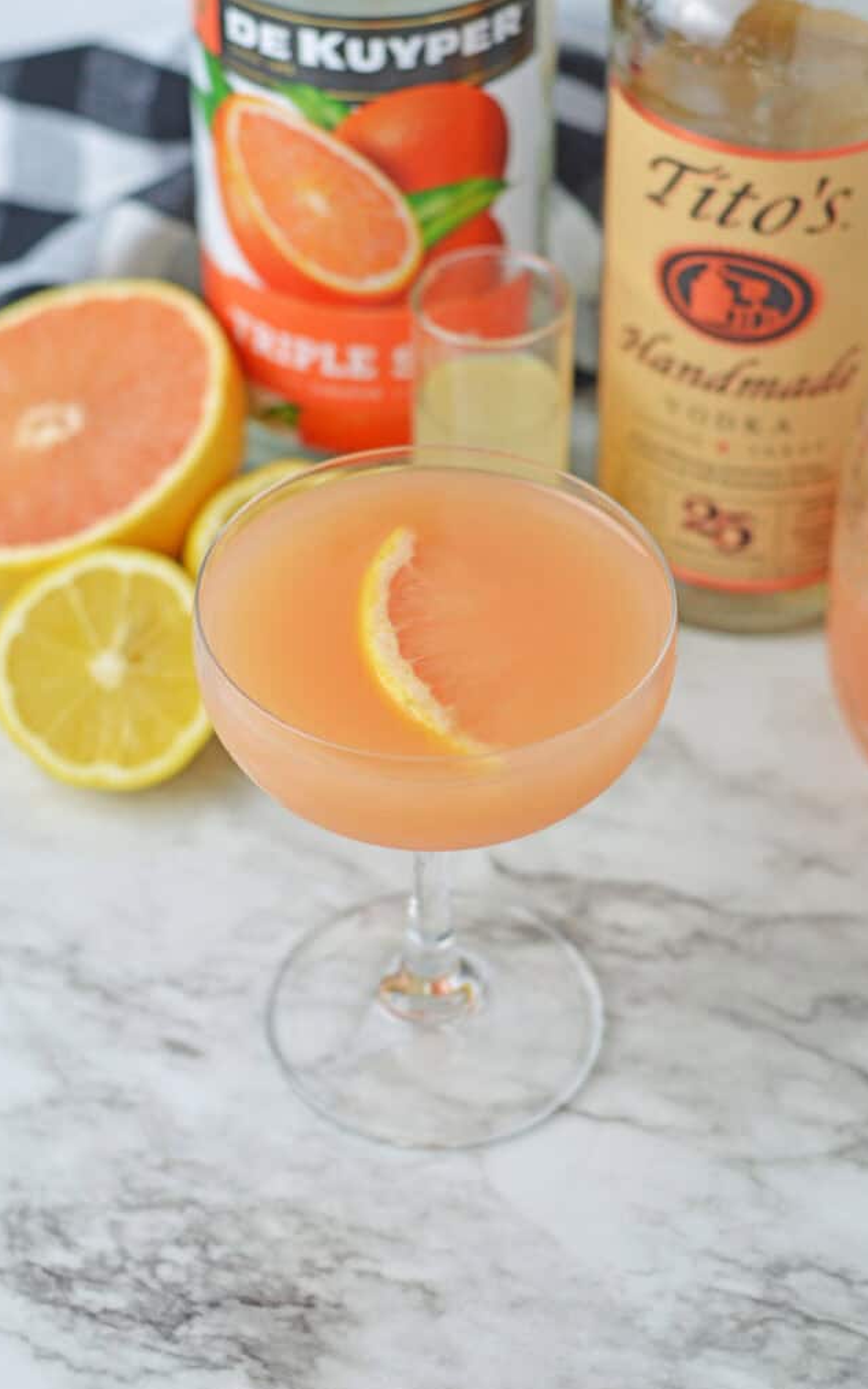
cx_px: 452
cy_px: 699
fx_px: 2914
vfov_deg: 26.8
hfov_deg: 16.9
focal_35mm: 77
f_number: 4
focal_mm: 50
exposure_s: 1/250
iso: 400
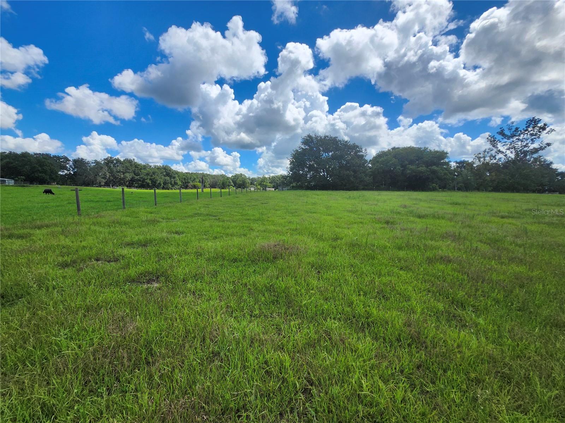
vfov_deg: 89.9
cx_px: 282
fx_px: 212
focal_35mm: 13
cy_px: 212
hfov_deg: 106.2
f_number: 2.2
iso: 40
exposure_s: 1/2033
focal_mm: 1.74
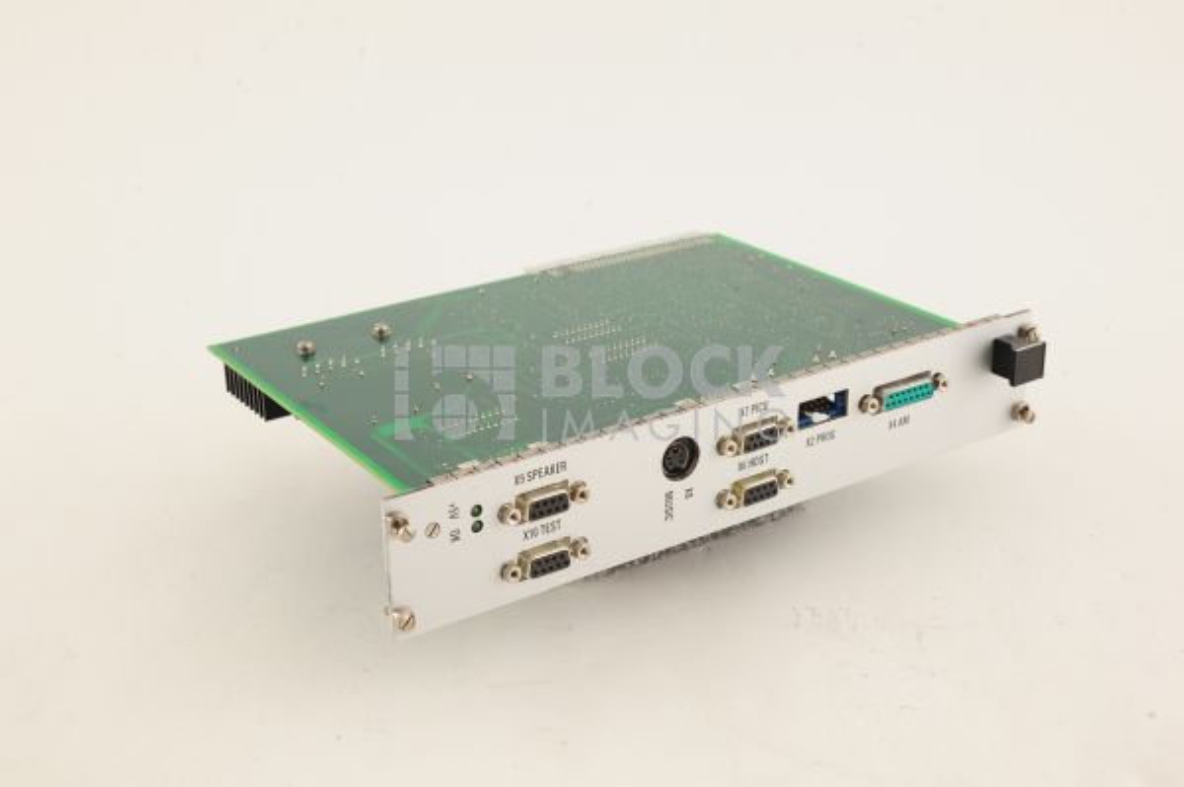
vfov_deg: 26.9
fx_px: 1643
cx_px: 592
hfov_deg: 39.6
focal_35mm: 50
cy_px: 394
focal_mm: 50
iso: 1600
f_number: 11
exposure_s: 1/125
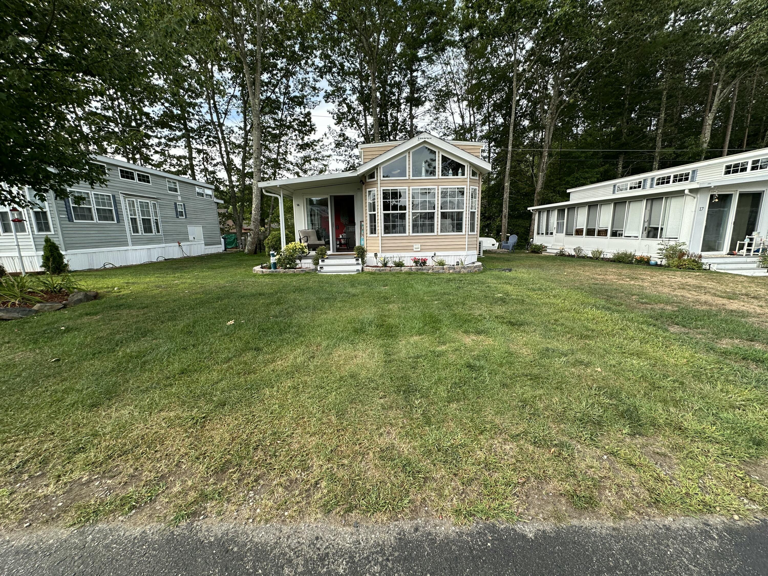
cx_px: 384
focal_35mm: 14
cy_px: 288
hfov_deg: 102.1
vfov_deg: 85.7
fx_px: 311
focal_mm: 2.22
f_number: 2.2
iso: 40
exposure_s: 1/278
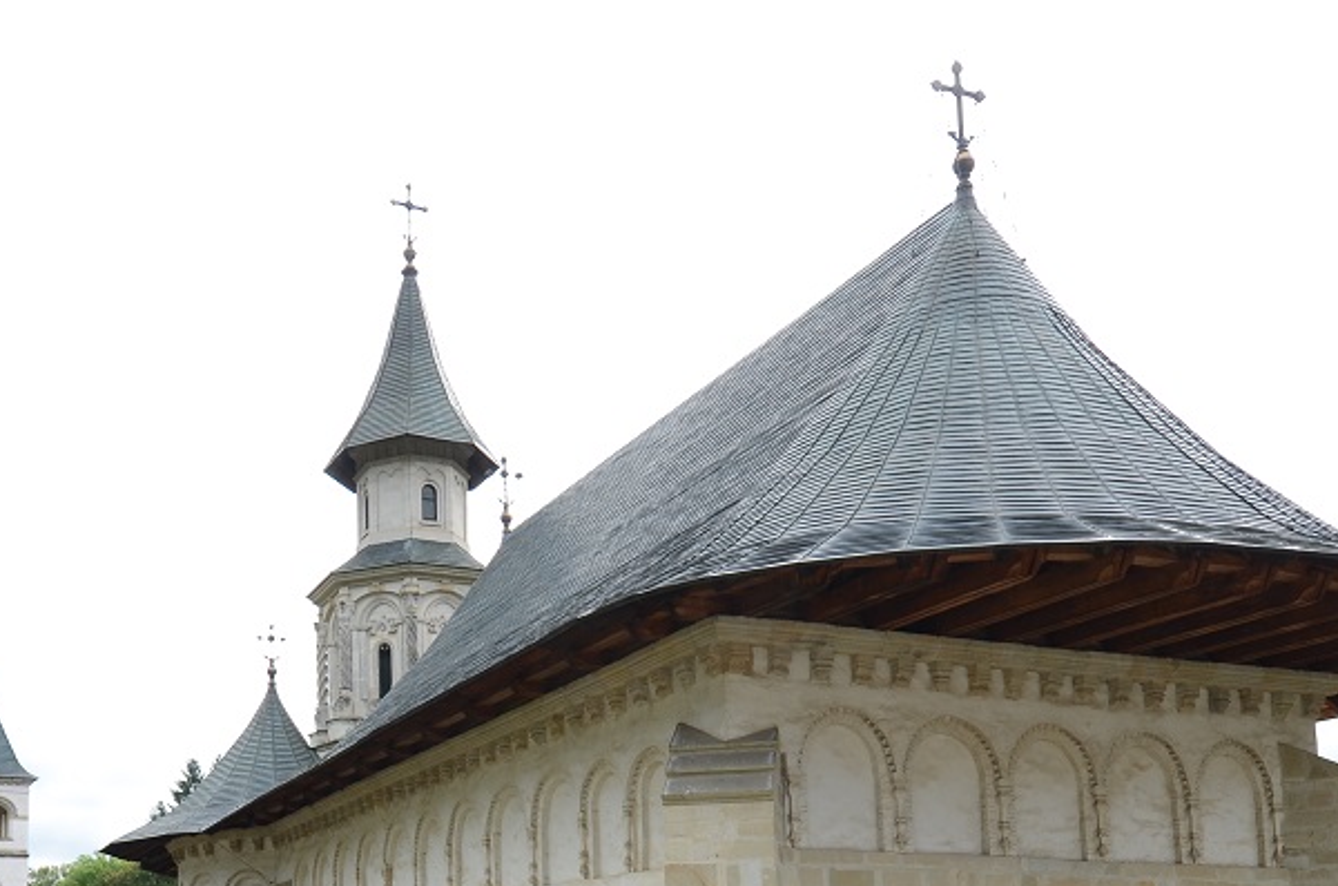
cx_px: 415
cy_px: 864
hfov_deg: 51.9
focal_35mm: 36
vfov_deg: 33.8
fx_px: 1335
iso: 100
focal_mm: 12
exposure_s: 1/100
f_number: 7.1
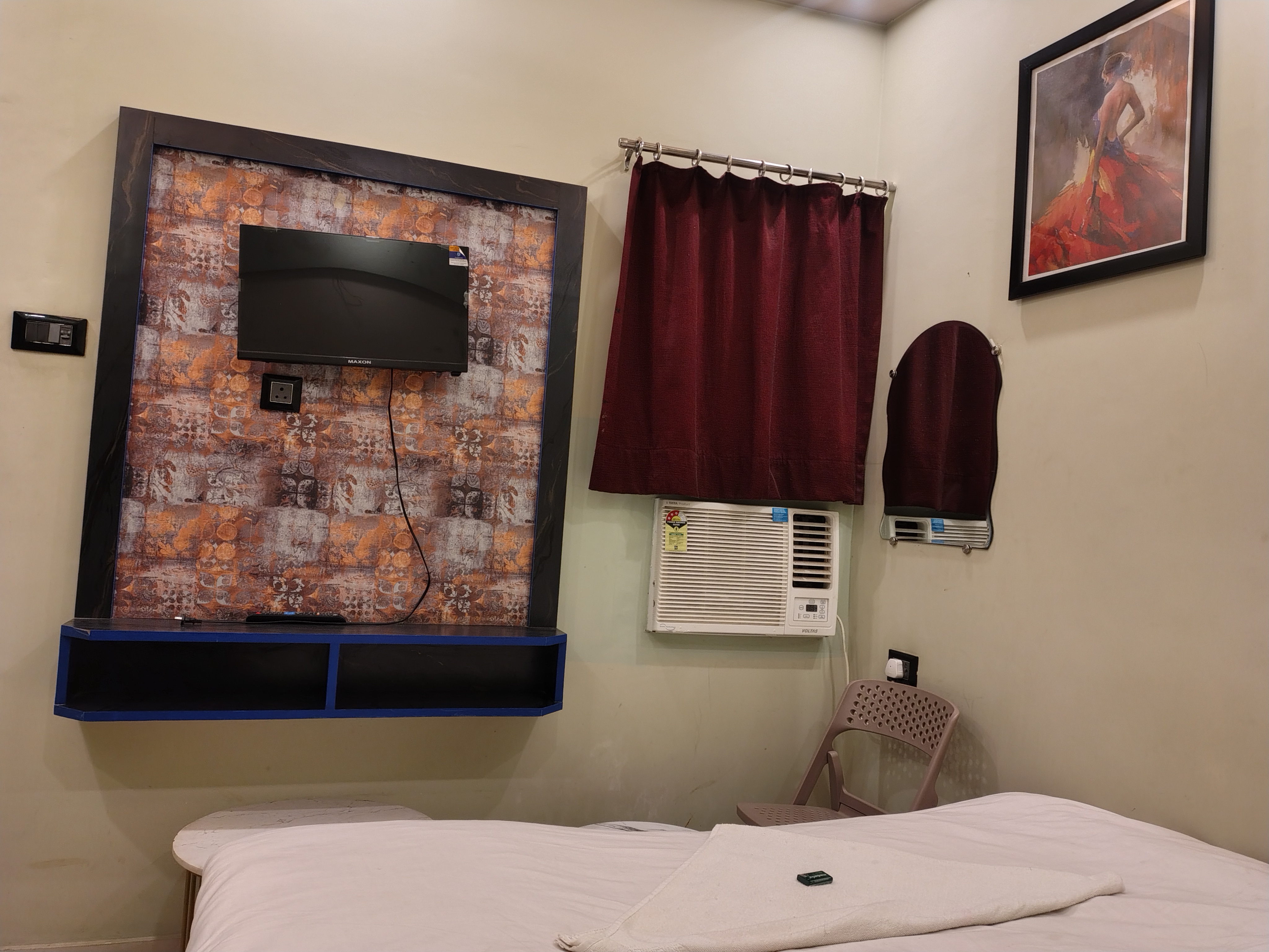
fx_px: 916
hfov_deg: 69.4
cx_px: 634
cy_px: 476
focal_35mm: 25
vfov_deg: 54.9
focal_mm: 4.71
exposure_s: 1/50.1
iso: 745
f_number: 1.7
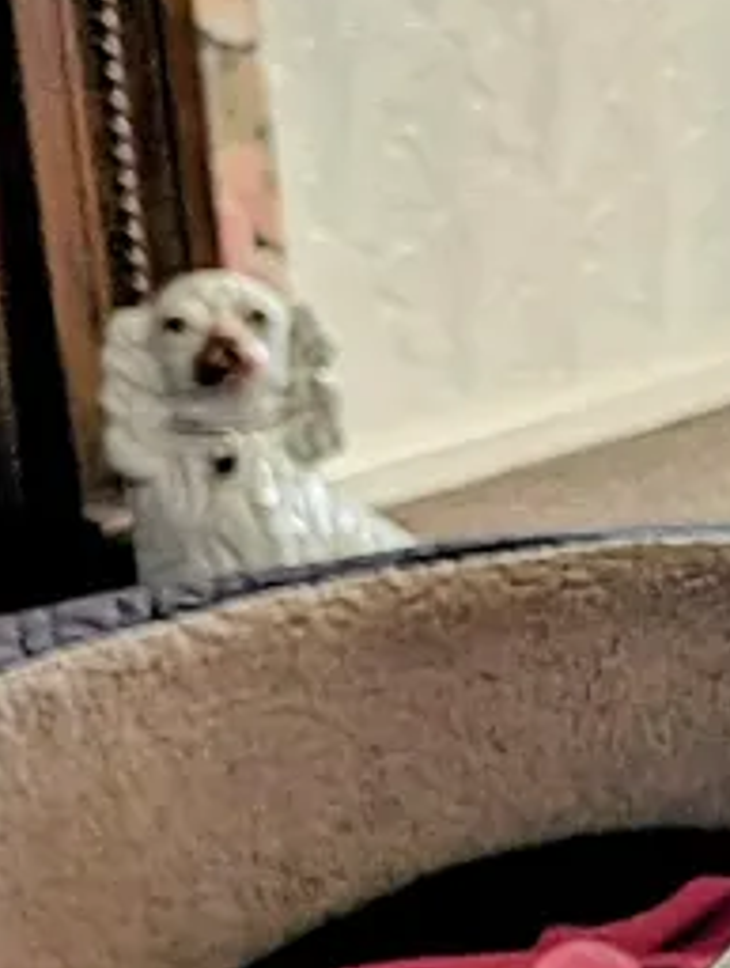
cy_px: 700
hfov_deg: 13.7
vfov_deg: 20.3
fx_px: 2690
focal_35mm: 96
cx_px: 1333
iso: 31
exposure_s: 1/131
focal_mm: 6.9
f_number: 1.68
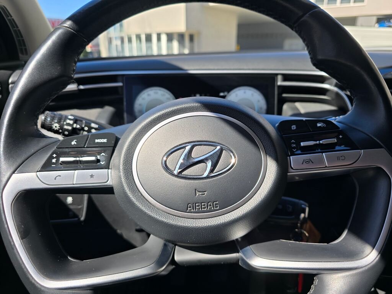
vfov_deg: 58.9
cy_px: 147
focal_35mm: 23
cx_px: 196
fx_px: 260
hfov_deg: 73.9
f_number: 1.7
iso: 12
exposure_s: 1/322
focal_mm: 6.3
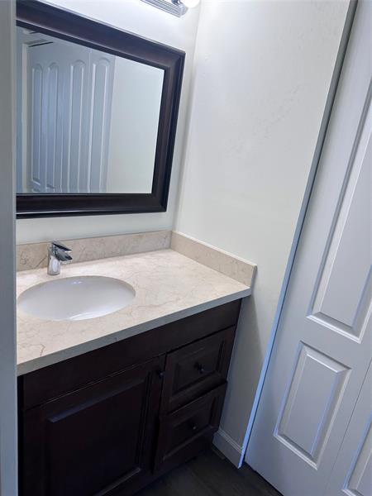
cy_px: 248
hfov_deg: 56.8
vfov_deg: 71.6
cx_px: 186
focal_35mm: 24
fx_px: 344
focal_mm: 6.86
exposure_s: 1/120
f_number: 1.78
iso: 80
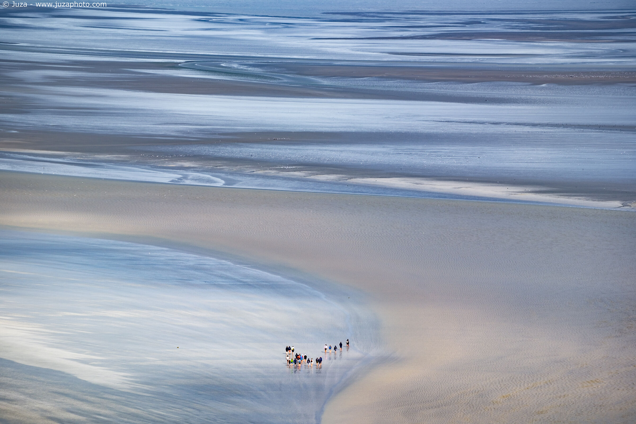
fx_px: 3374
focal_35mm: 191
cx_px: 318
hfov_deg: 10.8
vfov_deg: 7.2
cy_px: 212
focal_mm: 127.1
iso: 125
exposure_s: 1/200
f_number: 7.1
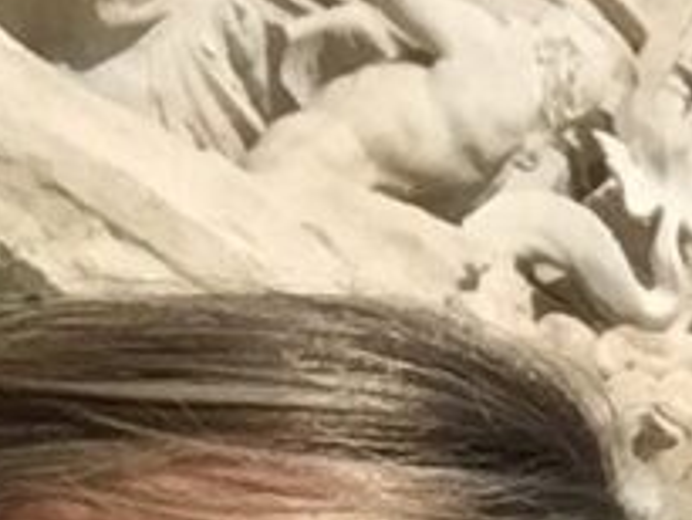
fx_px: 3260
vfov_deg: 8.5
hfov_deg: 11.8
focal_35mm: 163
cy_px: 1118
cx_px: 881
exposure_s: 1/3846
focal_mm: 2.65
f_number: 2.2
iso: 32
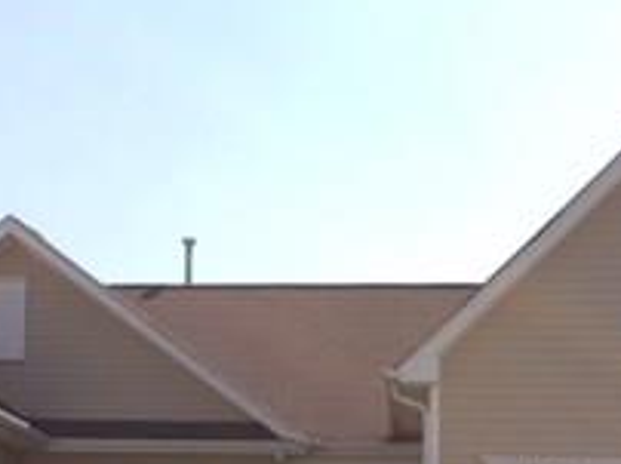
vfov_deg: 15.9
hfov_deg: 21.3
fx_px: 1648
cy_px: 406
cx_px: 221
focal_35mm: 92
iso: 32
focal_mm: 4.15
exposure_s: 1/1522
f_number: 2.2
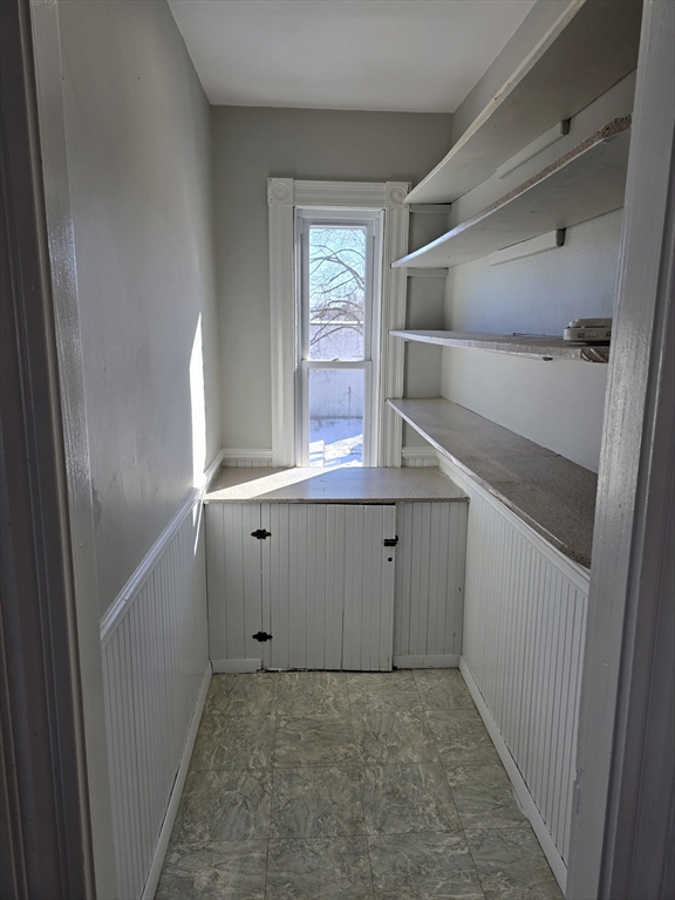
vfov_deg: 73.9
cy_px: 450
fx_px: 598
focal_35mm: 23
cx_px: 338
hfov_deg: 58.9
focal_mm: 6.3
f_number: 1.7
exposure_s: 1/120
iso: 12
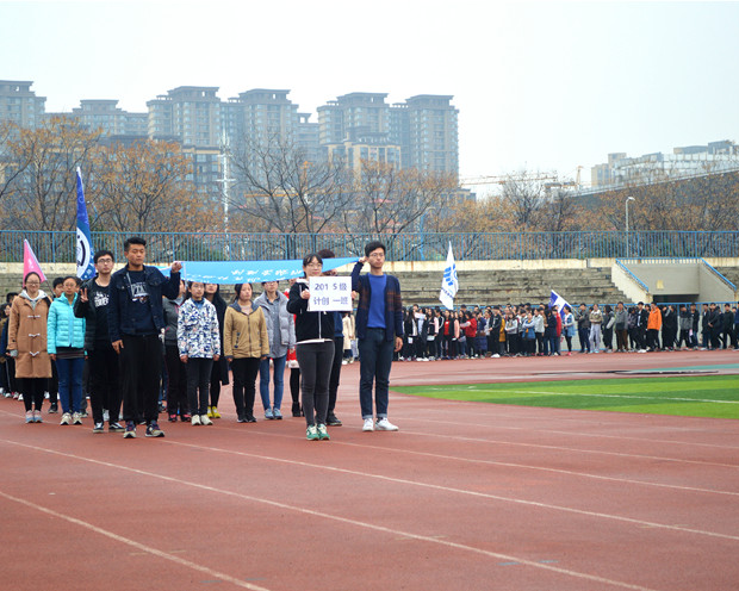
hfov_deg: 20.5
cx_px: 352
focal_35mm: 94
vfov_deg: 16.4
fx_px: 2046
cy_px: 296
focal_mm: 55
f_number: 5.6
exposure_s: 1/125
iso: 250
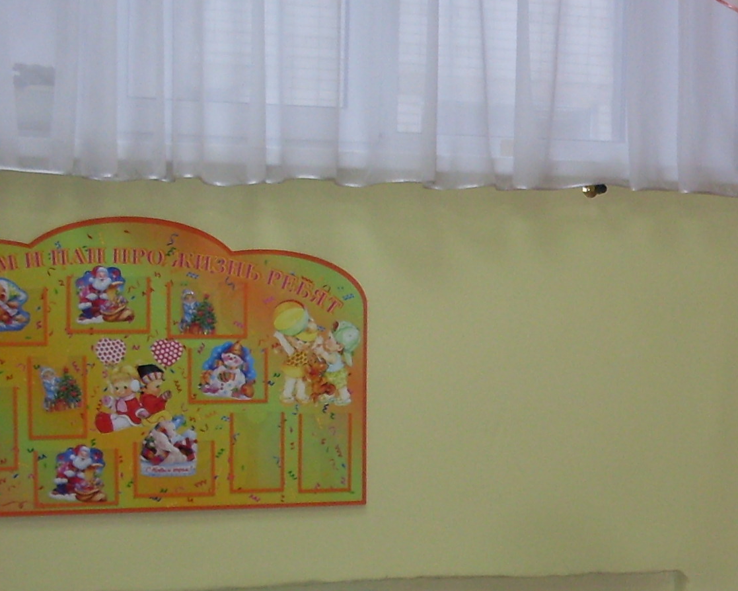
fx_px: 2228
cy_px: 405
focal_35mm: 102
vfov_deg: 15.1
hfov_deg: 17.4
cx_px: 1006
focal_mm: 6.3
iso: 100
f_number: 2.8
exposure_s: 1/45
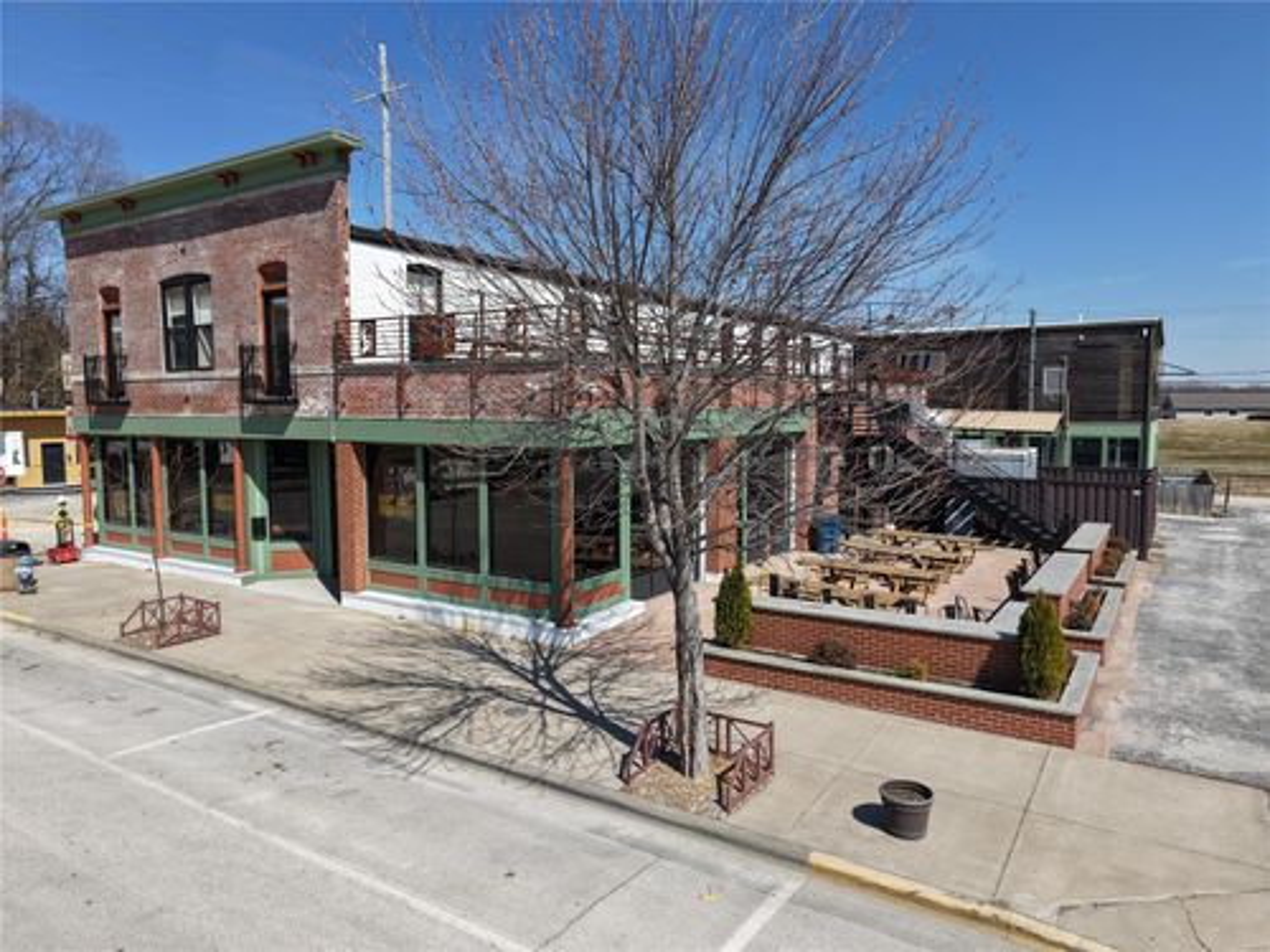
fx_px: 881
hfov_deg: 71.6
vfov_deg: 56.8
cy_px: 476
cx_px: 635
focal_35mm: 24
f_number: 1.8
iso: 110
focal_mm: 8.67
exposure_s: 1/4000
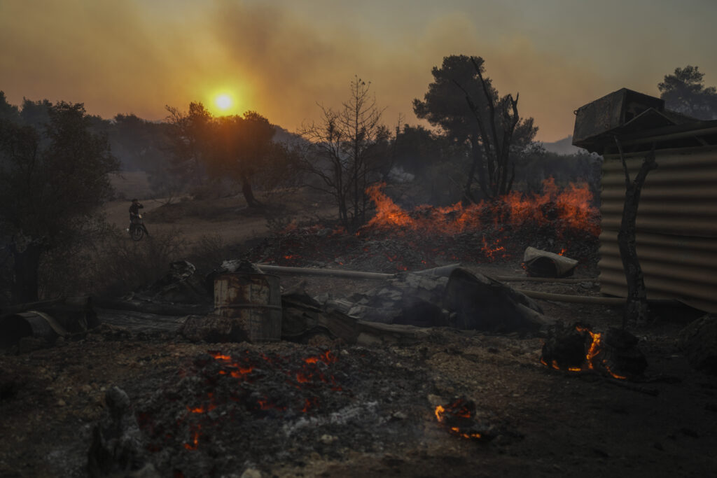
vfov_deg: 37.9
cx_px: 358
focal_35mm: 35
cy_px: 239
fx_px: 697
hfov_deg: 54.4
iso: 100
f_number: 2
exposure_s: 1/2500
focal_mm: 35
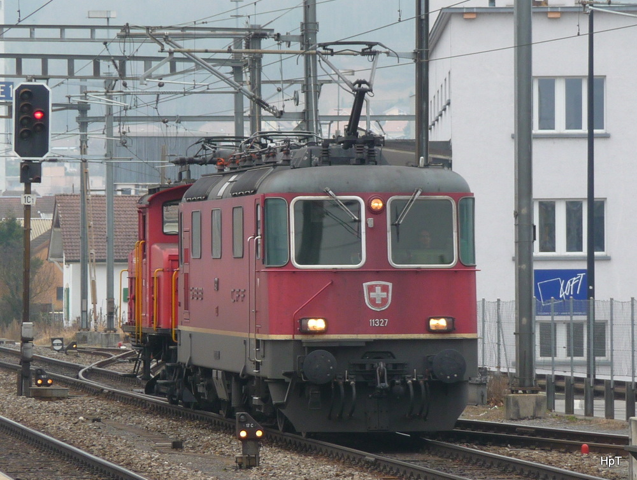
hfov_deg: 9.3
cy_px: 240
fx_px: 3909
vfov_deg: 7.0
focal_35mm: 212
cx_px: 318
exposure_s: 1/100
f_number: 4.8
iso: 100
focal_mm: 36.4
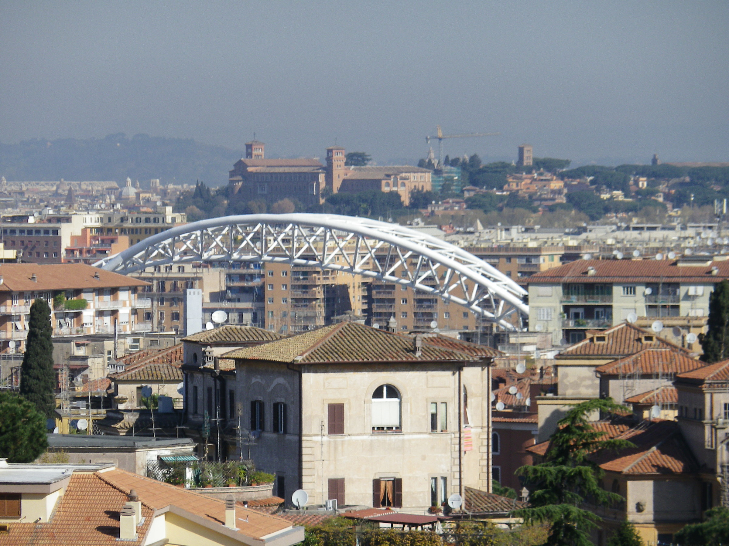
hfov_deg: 7.1
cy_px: 273
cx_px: 364
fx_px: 5896
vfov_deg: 5.3
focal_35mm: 280
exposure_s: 1/320
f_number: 5.9
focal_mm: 50
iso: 80
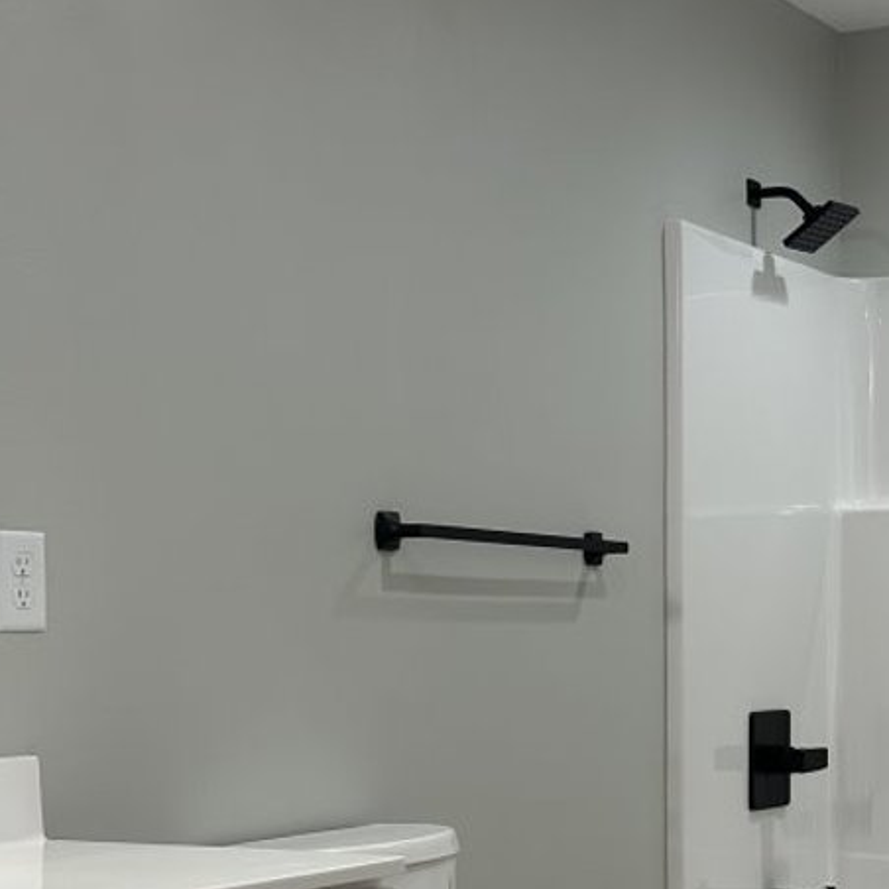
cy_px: 685
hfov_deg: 24.1
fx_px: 2063
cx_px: 638
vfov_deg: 24.0
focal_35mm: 71
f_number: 1.78
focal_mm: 6.86
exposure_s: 1/122
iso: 100
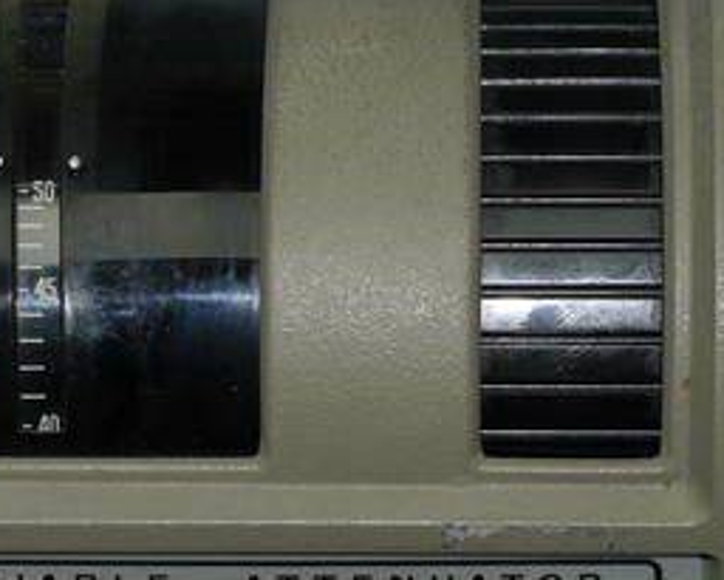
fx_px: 5037
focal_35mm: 235
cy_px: 328
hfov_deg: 8.2
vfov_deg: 6.6
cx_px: 215
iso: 400
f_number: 11
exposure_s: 1/60
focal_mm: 77
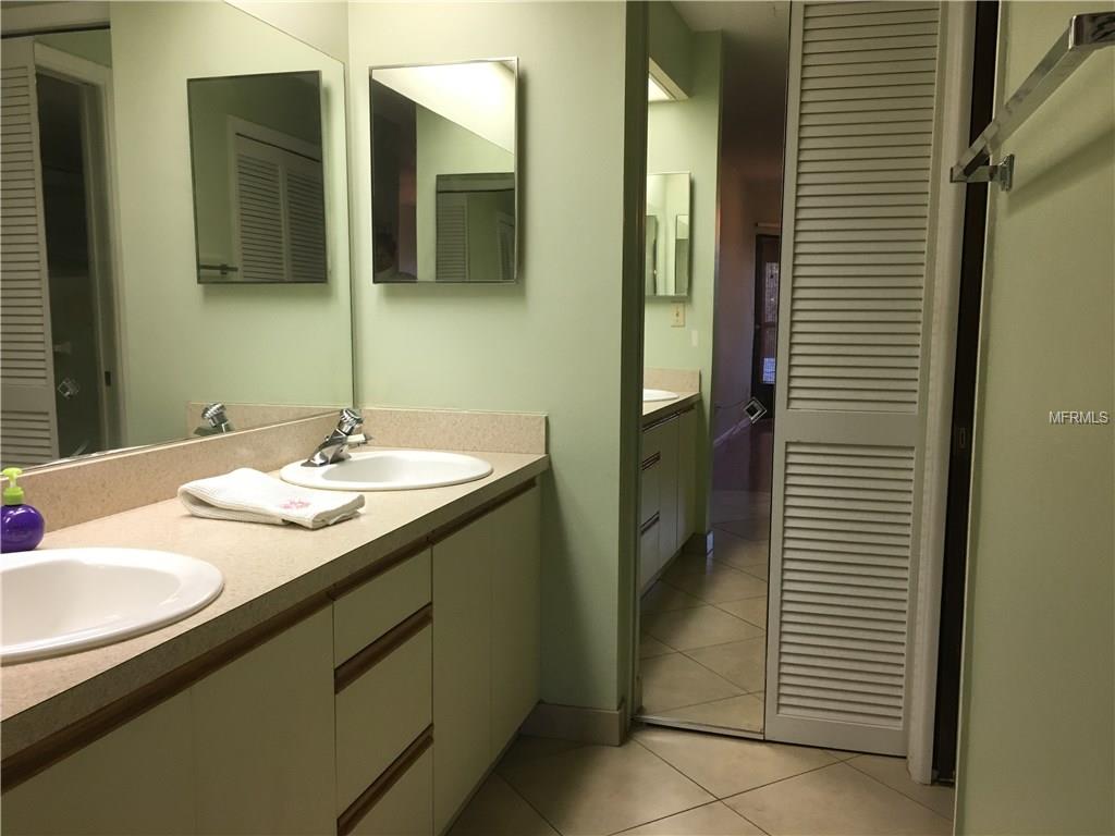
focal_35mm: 29
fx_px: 934
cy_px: 418
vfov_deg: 48.2
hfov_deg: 61.7
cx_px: 558
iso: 100
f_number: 2.2
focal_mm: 4.15
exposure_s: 1/30
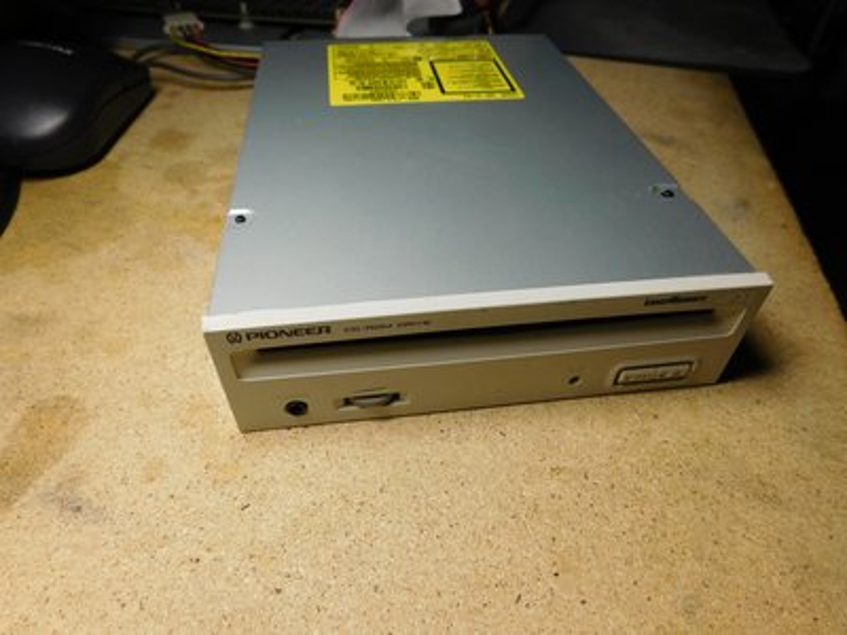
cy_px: 318
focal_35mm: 23
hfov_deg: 73.9
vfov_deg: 58.9
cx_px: 424
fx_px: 563
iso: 125
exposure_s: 1/100
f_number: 3
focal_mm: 4
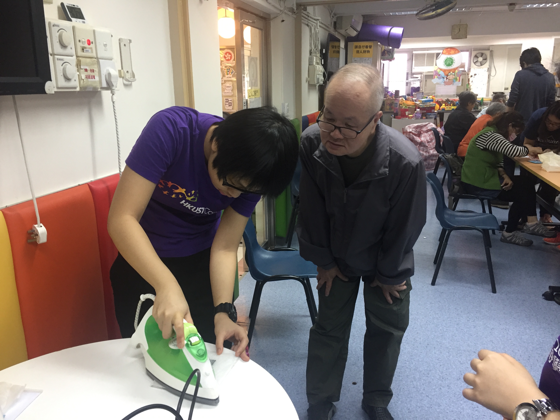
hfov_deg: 61.7
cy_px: 210
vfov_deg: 48.2
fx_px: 469
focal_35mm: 29
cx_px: 280
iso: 160
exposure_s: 1/33
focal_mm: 4.15
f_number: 2.2
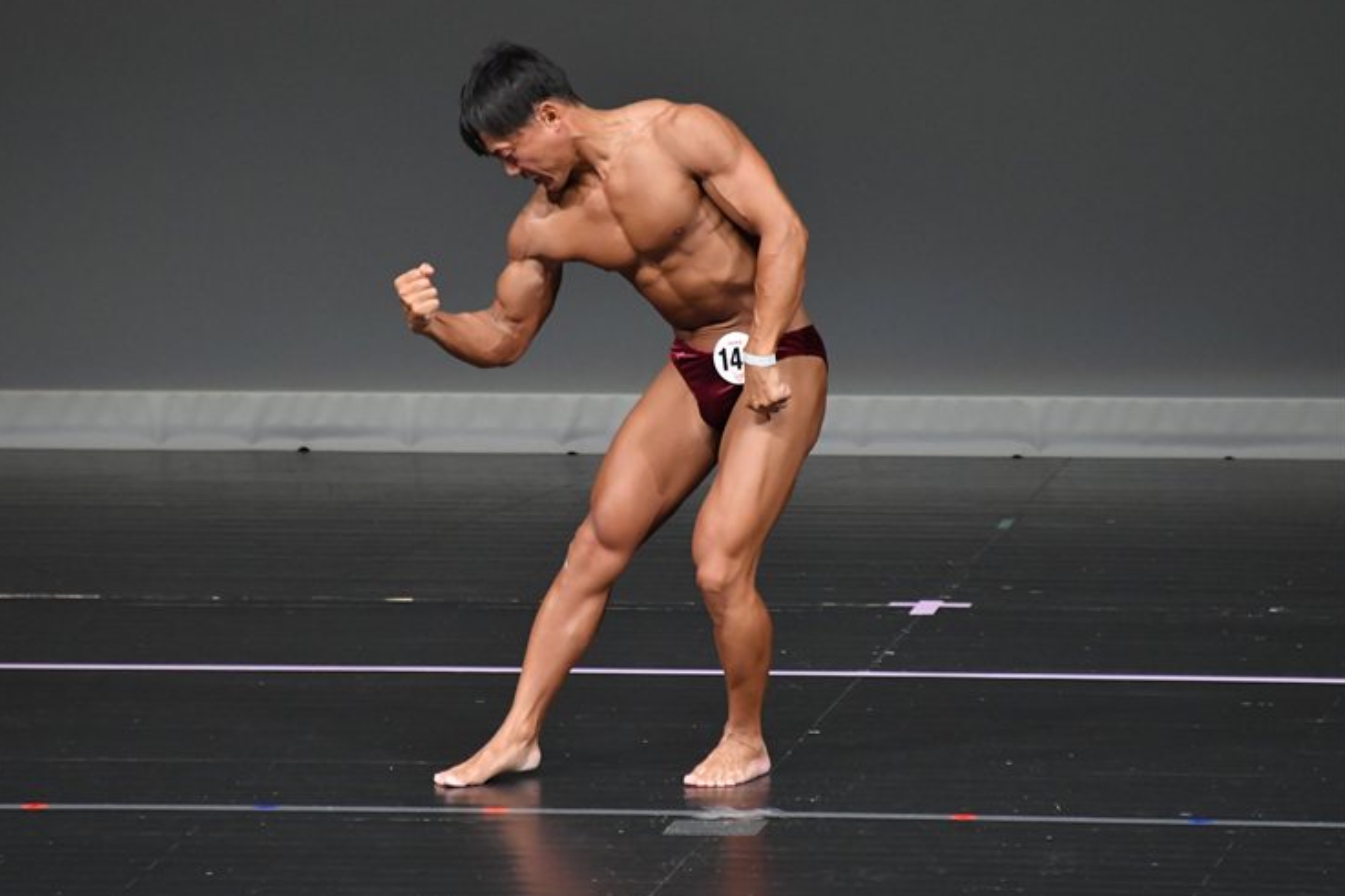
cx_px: 640
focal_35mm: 473
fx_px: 17667
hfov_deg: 4.4
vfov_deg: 2.9
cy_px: 431
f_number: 5.6
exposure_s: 1/400
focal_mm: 300
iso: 4000
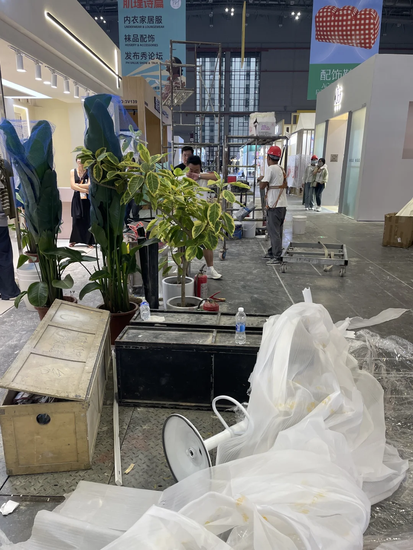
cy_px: 275
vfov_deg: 67.3
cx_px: 206
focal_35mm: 26
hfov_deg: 53.1
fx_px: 414
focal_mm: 4.2
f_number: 1.6
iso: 125
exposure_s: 1/100
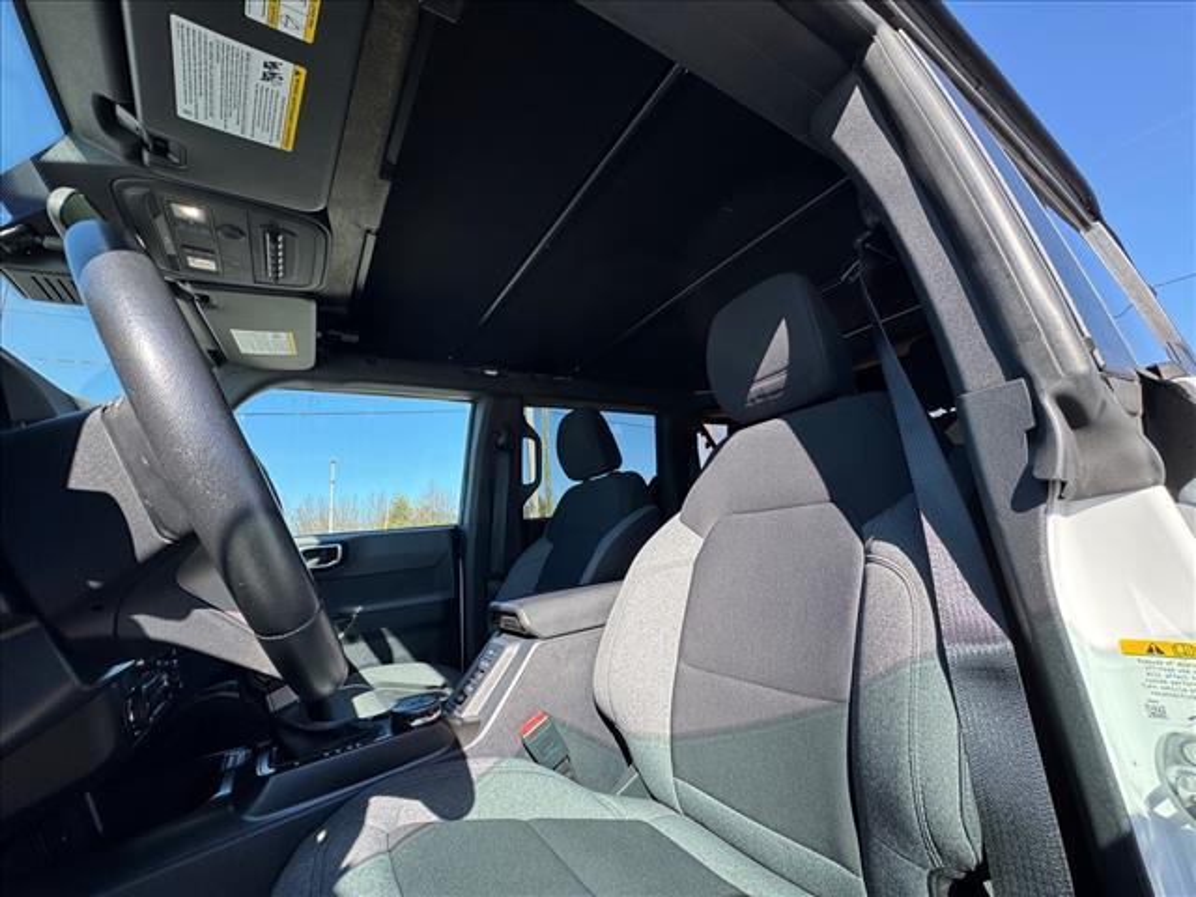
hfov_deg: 102.1
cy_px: 448
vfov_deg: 85.7
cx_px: 598
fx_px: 484
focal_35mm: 14
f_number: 2.2
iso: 40
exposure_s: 1/238
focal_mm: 2.22
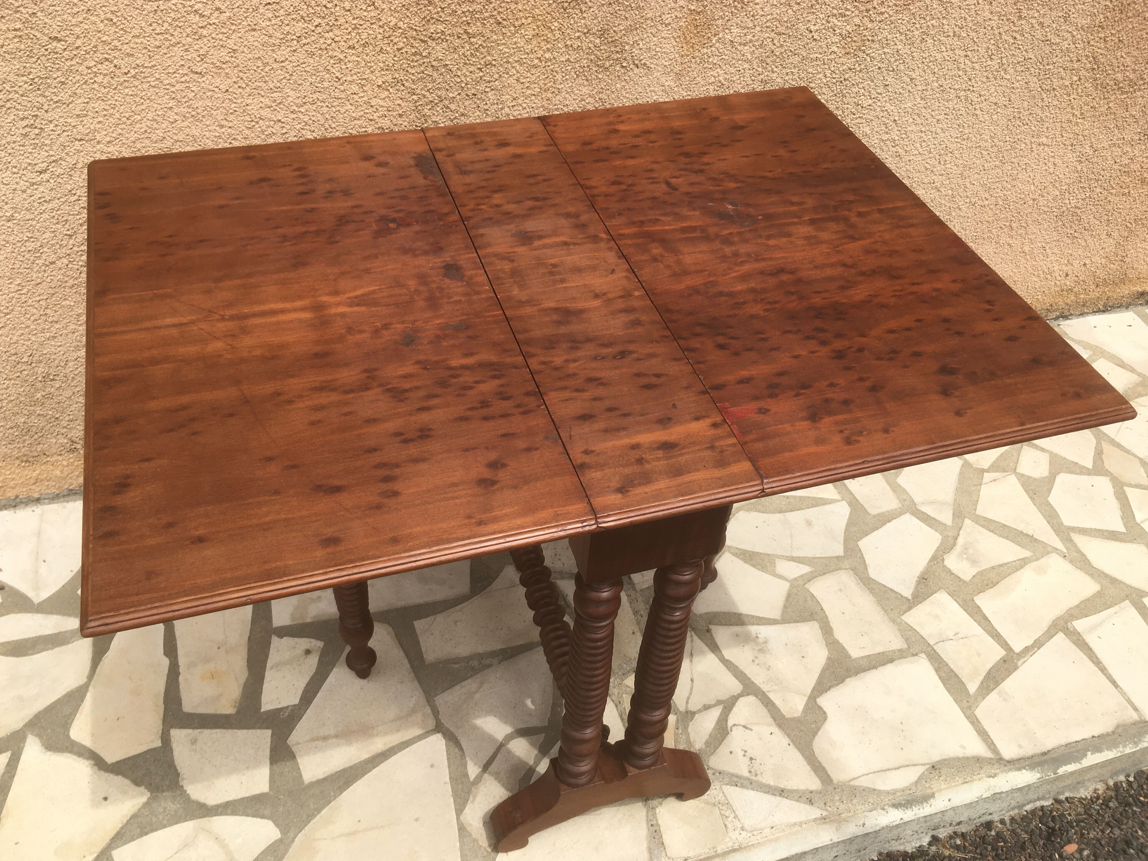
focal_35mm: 30
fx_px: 995
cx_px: 560
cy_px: 424
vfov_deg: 46.8
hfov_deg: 60.0
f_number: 2.2
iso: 25
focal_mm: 4.15
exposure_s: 1/827
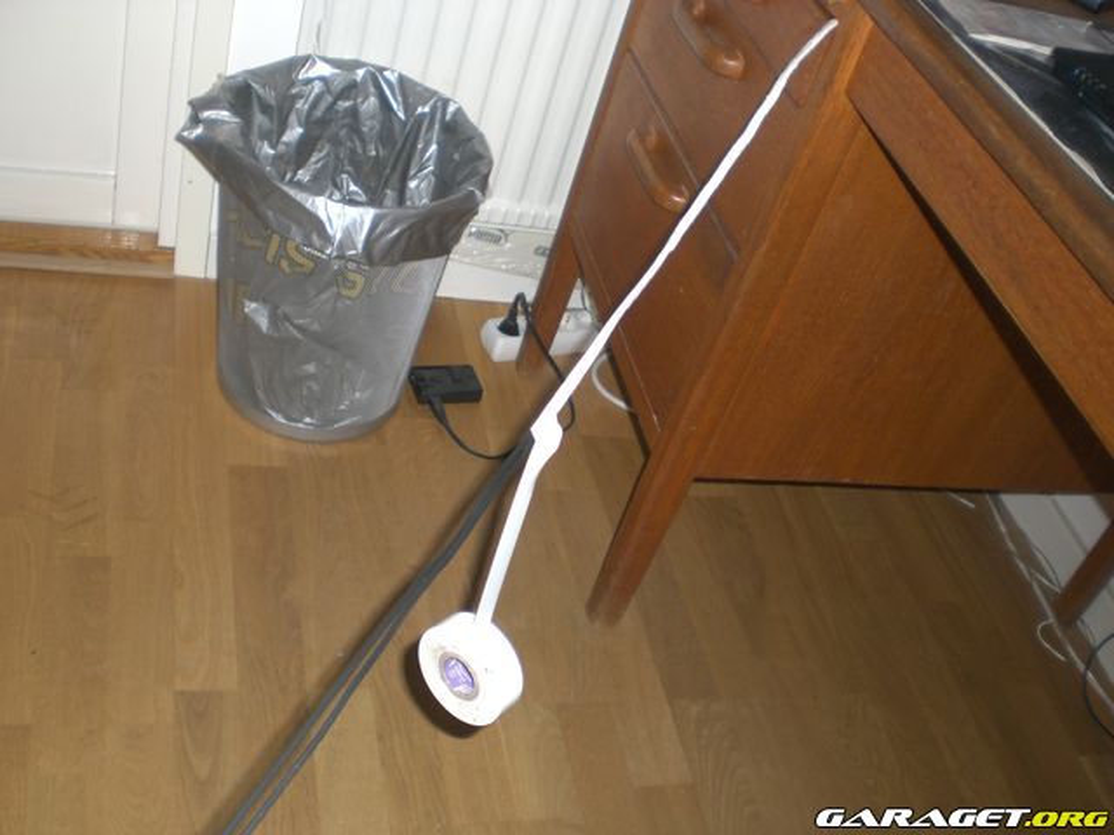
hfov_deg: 49.0
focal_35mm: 38
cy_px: 418
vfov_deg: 37.7
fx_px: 1223
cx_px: 557
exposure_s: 1/60
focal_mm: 6.3
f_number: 3.1
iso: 100
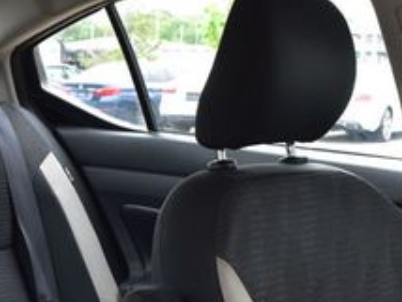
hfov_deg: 21.4
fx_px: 1051
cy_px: 278
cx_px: 92
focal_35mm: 90
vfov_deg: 16.1
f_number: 8
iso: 400
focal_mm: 21
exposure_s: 1/60
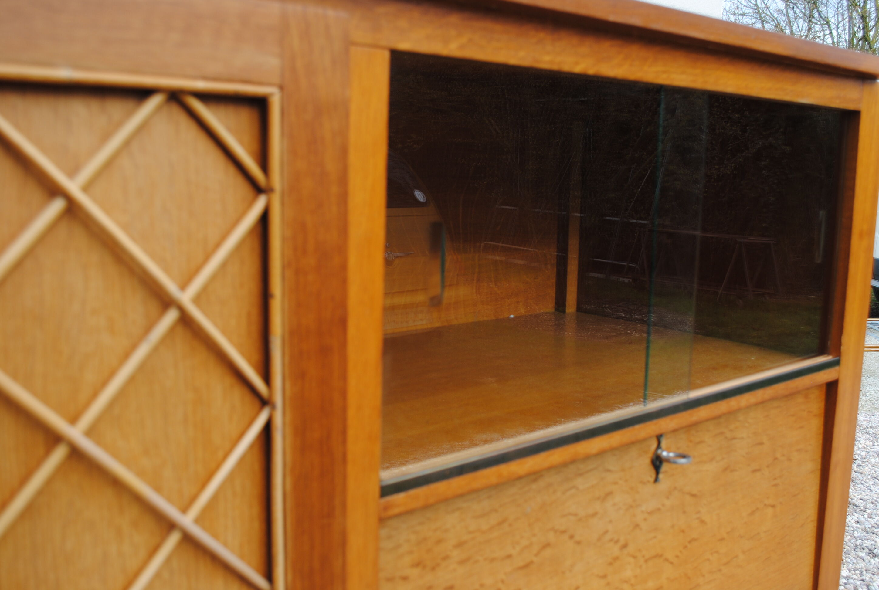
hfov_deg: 57.1
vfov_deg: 40.1
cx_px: 440
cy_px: 295
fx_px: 807
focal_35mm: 33
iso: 125
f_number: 5.6
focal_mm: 22
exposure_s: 1/125
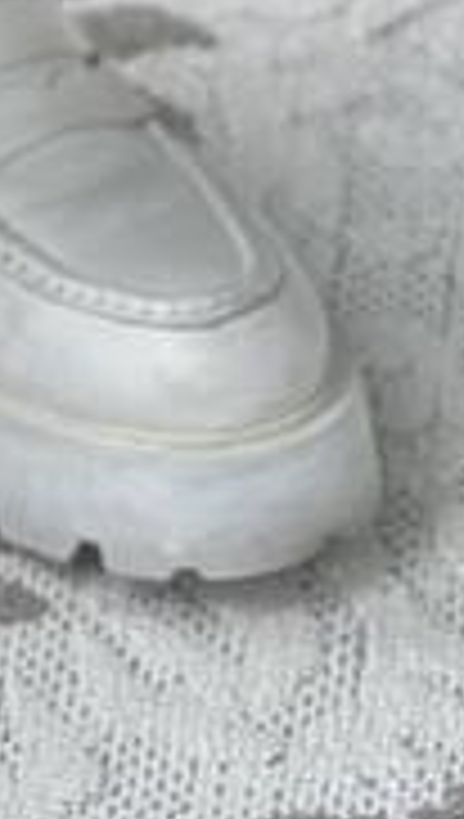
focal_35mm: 382
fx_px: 8317
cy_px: -1550
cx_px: -532
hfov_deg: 3.2
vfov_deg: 5.3
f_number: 1.78
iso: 50
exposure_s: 1/214
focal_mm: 6.76
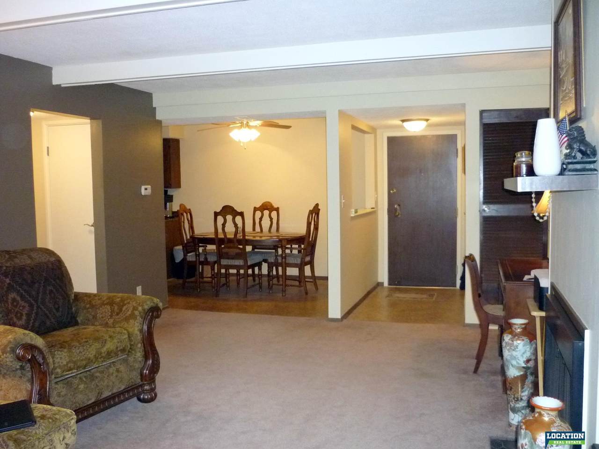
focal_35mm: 33
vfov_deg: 42.9
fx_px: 571
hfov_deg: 55.4
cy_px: 224
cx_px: 300
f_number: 2.8
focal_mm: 5.5
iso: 400
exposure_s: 1/30
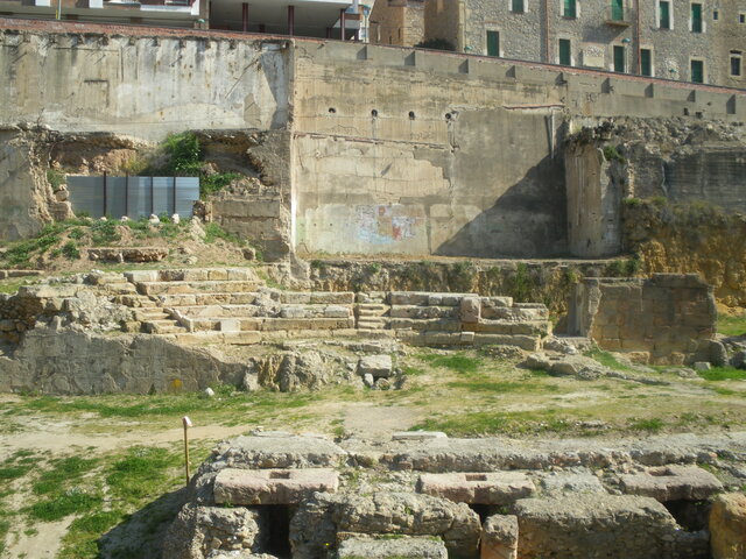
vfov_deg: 39.7
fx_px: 776
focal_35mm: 36
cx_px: 373
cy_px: 280
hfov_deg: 51.4
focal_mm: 6.3
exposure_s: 1/200
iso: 64
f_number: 5.4
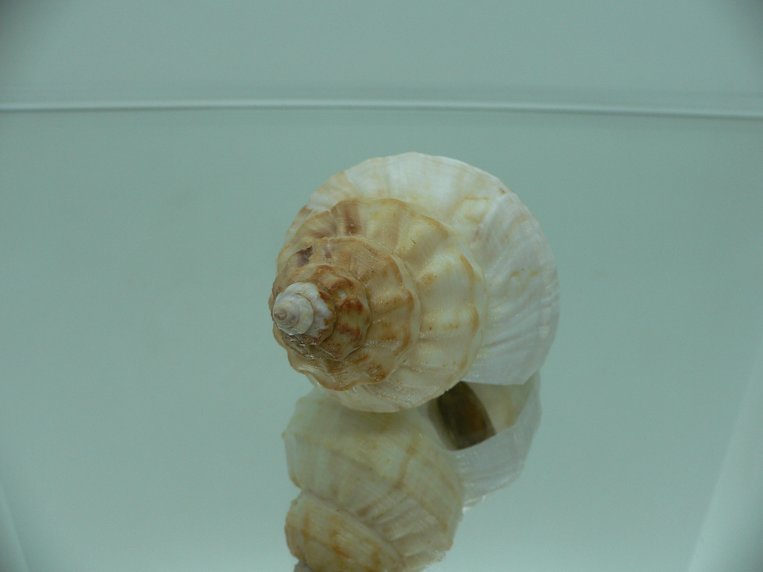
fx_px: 771
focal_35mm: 35
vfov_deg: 40.7
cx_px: 382
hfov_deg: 52.6
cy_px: 286
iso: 80
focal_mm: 4.6
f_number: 2.8
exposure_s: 1/80
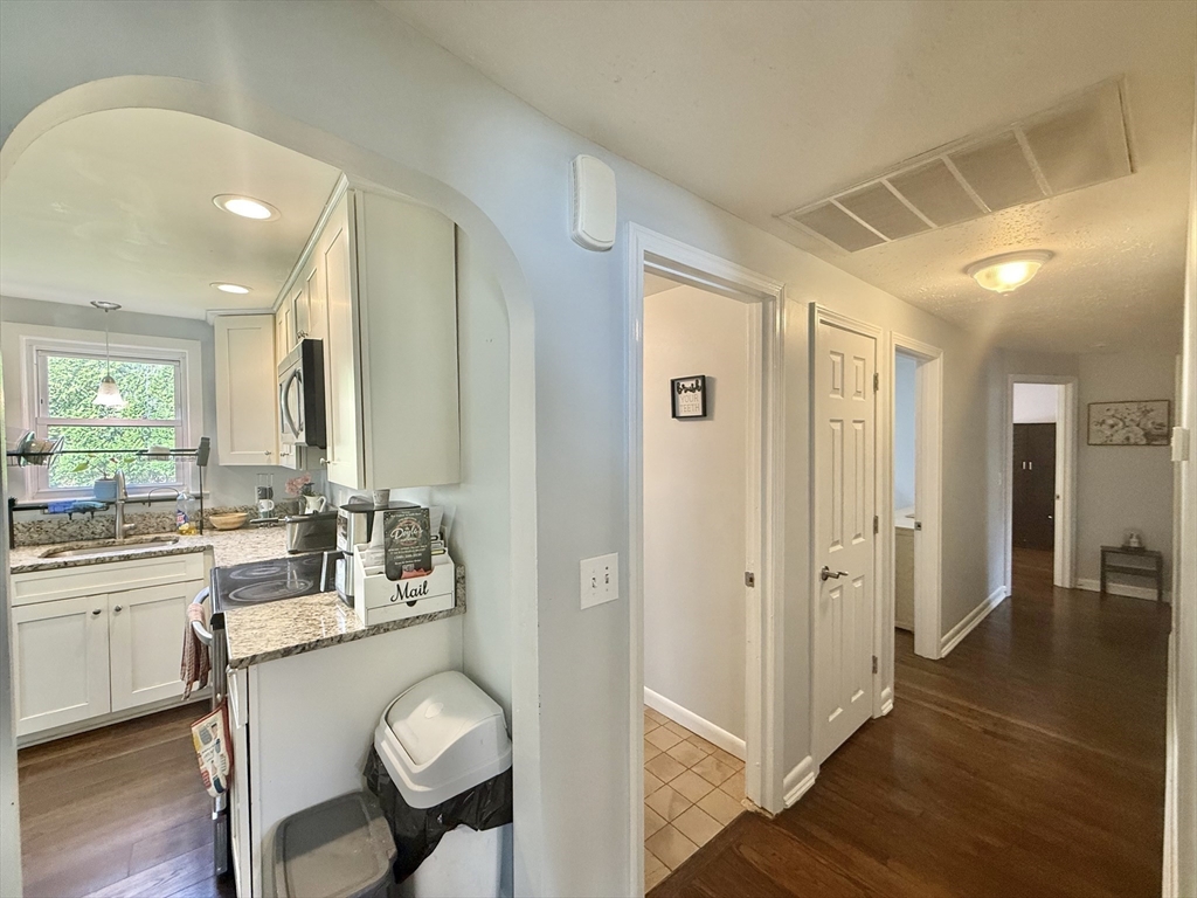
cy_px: 449
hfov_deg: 102.1
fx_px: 484
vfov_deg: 85.7
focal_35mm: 14
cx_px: 598
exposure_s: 1/60
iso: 200
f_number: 2.2
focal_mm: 2.22
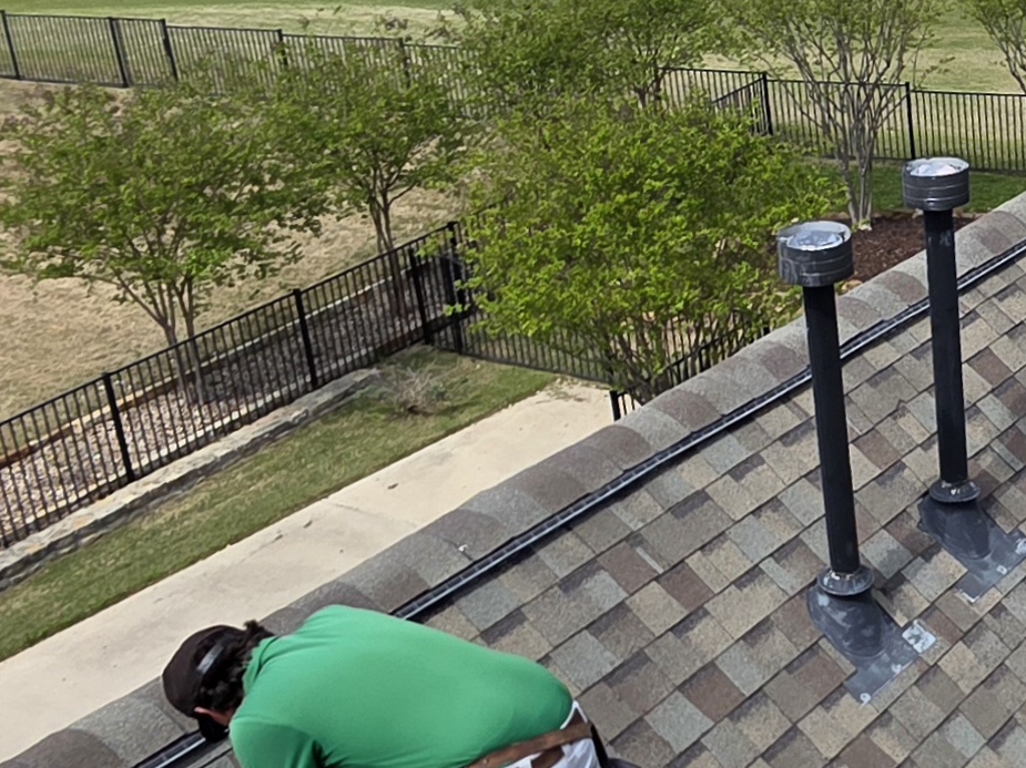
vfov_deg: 27.9
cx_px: 1134
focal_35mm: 52
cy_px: 264
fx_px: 1541
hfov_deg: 32.4
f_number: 1.9
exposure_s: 1/2000
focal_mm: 2.2
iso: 40
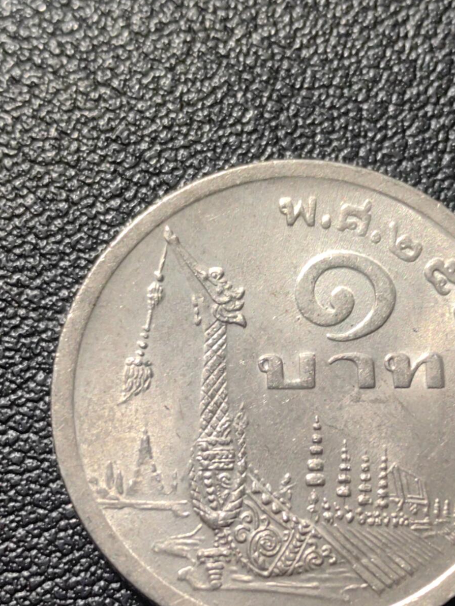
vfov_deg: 23.5
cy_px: 396
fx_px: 1454
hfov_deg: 17.7
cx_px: 293
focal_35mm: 83
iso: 100
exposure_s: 1/100
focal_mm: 5.75
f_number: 2
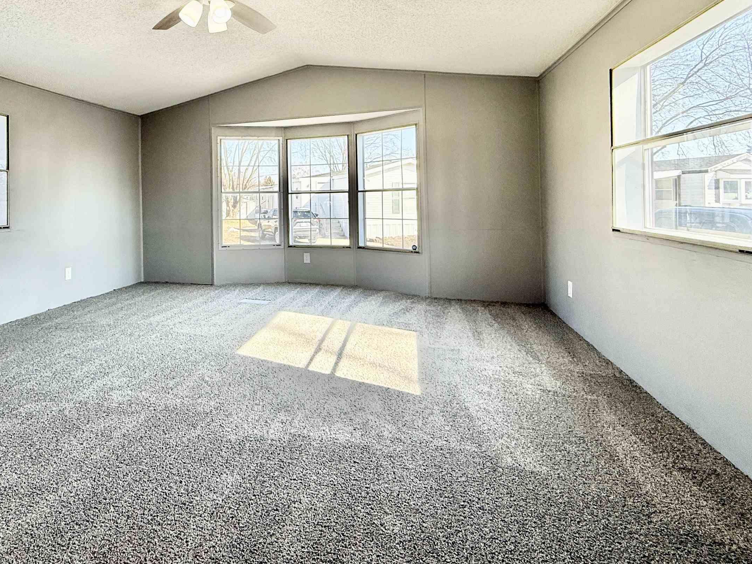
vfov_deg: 64.5
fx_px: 435
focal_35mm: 20
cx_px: 266
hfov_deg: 79.7
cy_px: 195
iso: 64
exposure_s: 1/439
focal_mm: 2.22
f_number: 2.2
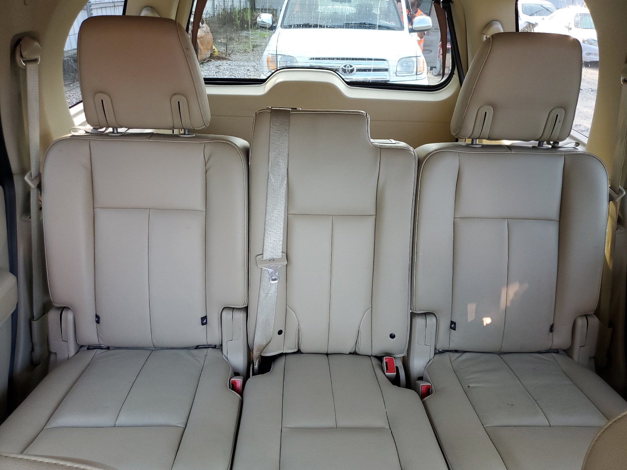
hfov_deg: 67.3
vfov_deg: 53.1
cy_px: 235
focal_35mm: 26
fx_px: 471
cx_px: 314
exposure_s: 1/60.2
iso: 80
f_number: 1.5
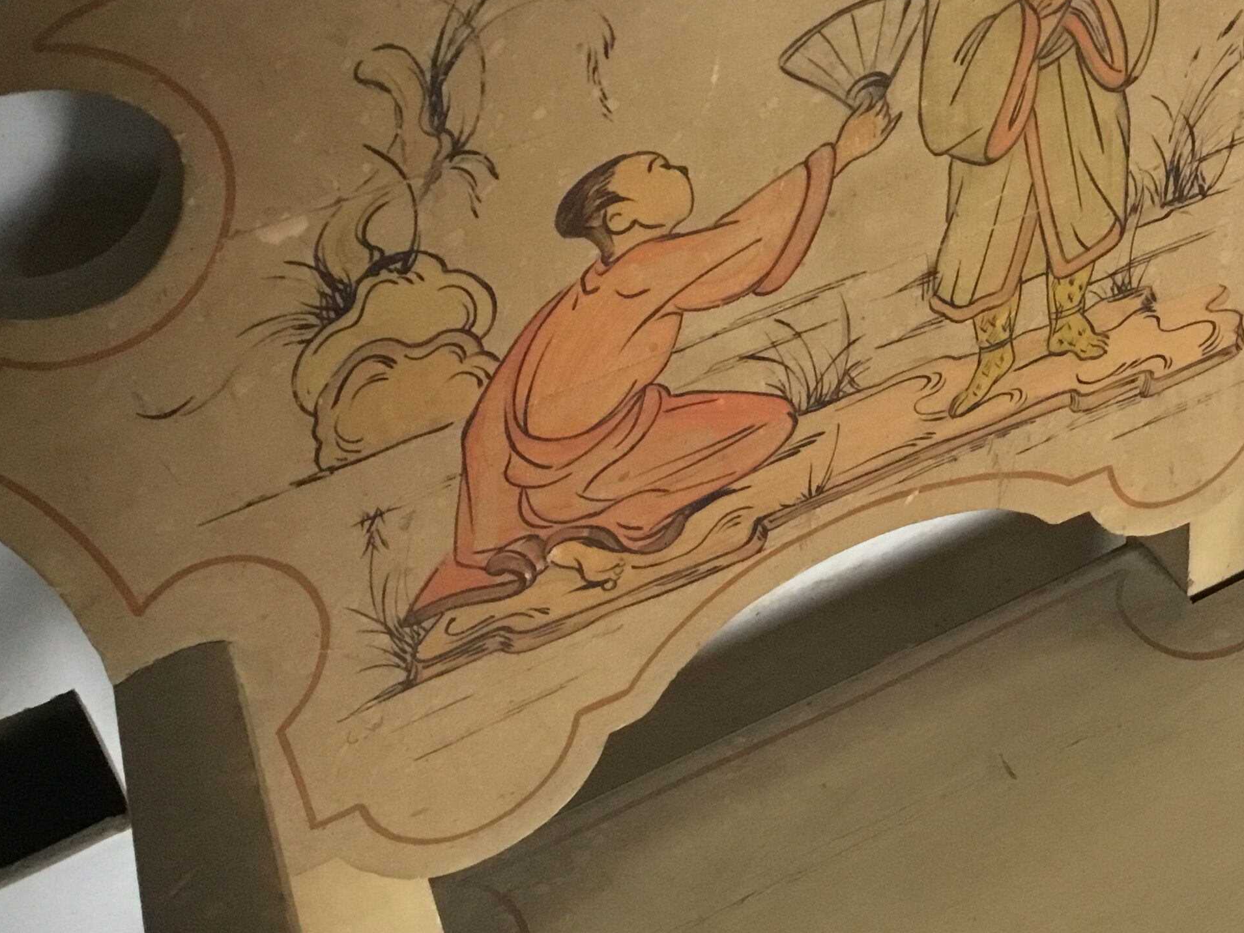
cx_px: 821
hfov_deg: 35.8
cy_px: 375
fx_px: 1905
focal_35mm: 53
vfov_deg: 27.5
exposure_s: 1/33
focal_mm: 3.3
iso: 250
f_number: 2.4
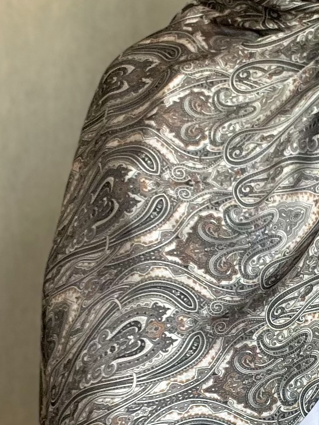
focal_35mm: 99
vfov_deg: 19.7
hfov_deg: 14.7
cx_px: 314
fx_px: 1216
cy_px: 325
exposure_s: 1/60
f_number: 2.2
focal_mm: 2.71
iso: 125
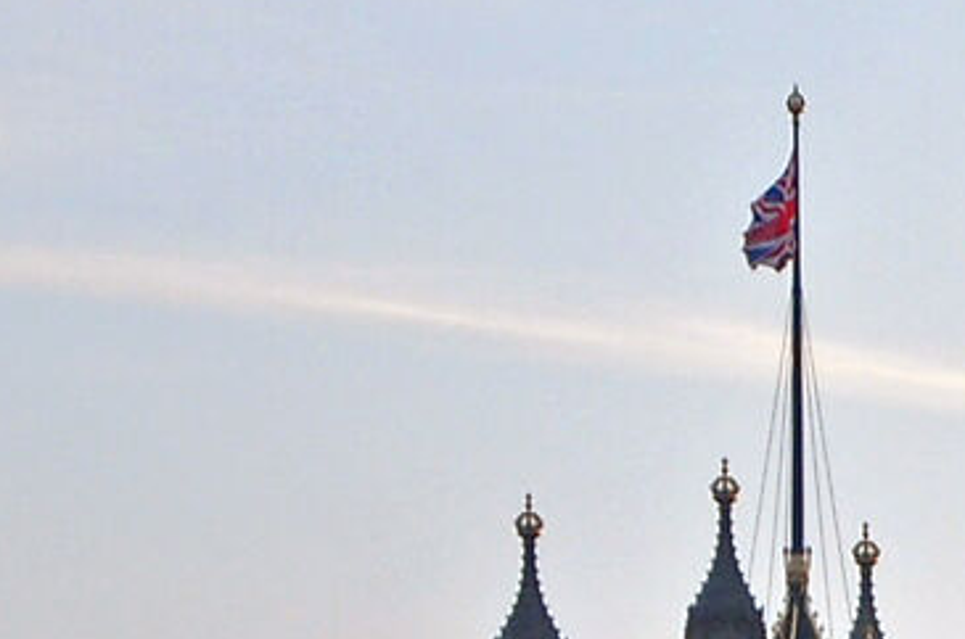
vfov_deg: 3.0
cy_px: 1669
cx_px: 2549
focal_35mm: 444
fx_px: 11888
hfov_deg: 4.5
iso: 200
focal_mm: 45
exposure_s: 1/160
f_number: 7.1
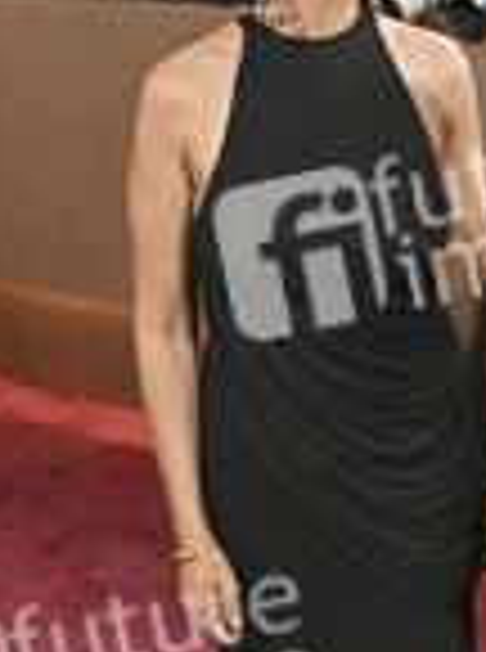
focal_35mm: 93
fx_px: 1749
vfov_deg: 21.0
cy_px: 459
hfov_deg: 15.3
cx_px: 576
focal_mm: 35
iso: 2500
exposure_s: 1/320
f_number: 5.6
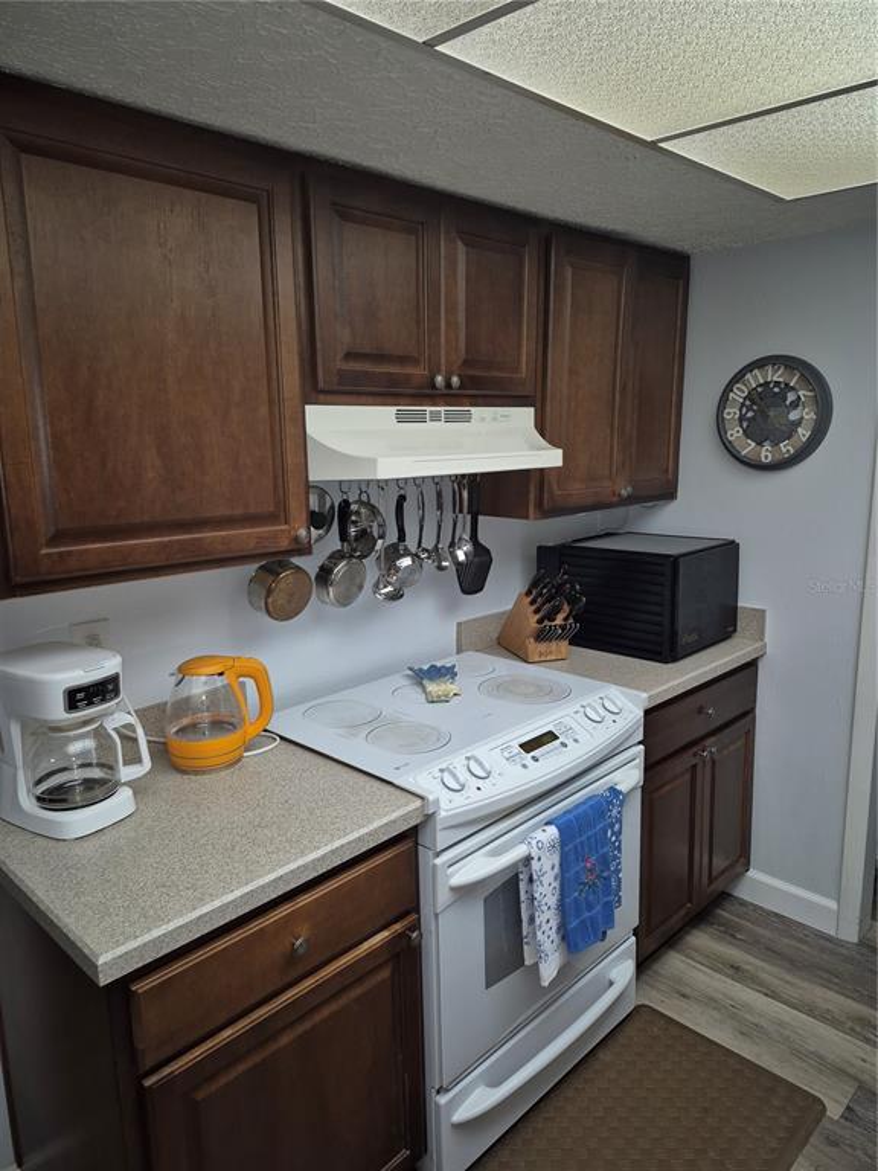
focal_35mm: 23
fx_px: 778
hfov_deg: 58.9
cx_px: 439
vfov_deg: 73.9
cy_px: 586
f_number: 1.8
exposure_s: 1/60
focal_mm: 5.4
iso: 80
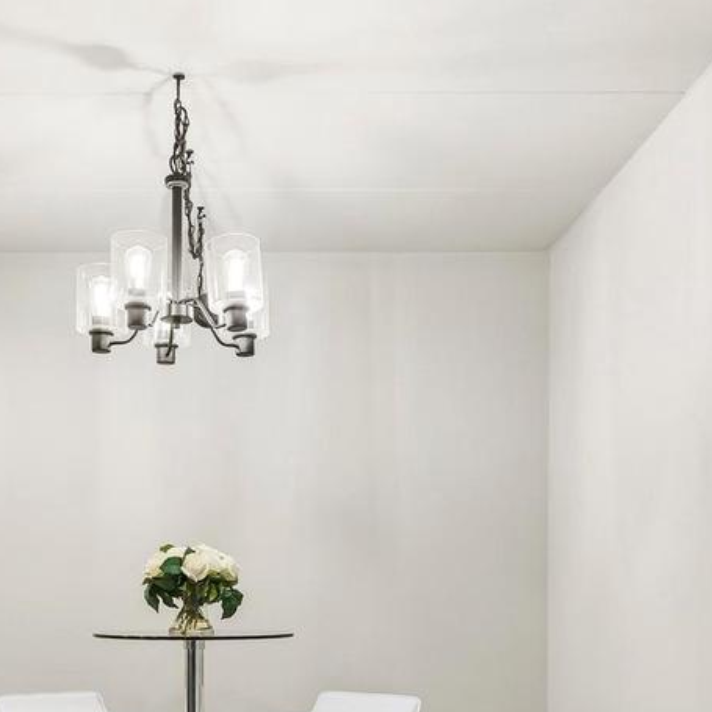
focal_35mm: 43
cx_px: 218
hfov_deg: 38.6
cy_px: 626
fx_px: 1001
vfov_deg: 36.9
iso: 160
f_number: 8
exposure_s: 1/40
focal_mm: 16
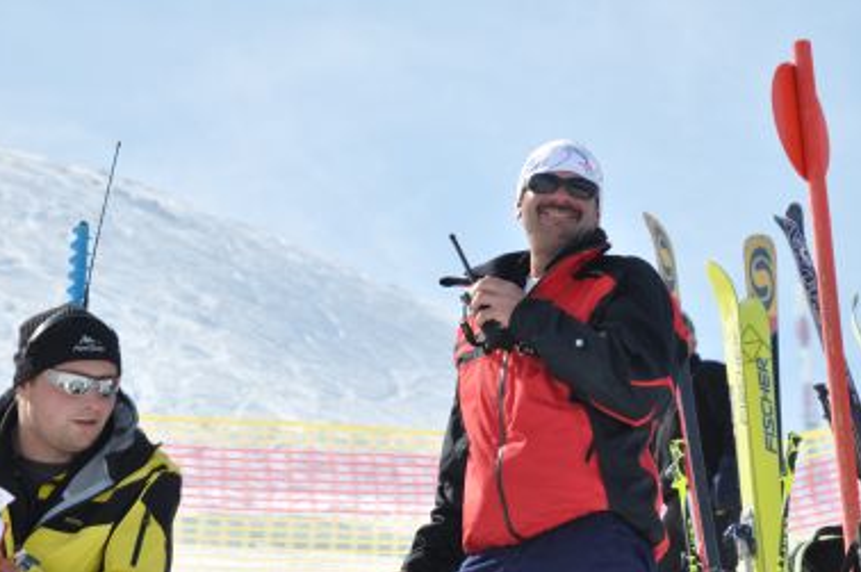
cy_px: 216
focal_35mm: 181
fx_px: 4316
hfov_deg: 11.4
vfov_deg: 7.6
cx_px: 549
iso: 250
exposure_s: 1/1000
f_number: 5.6
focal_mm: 85
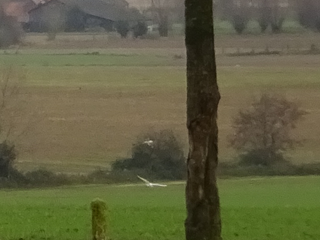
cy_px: -52
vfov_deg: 1.7
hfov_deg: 2.3
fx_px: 8068
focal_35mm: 873
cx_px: -495
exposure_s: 1/160
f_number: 5.6
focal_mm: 24.36
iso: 200
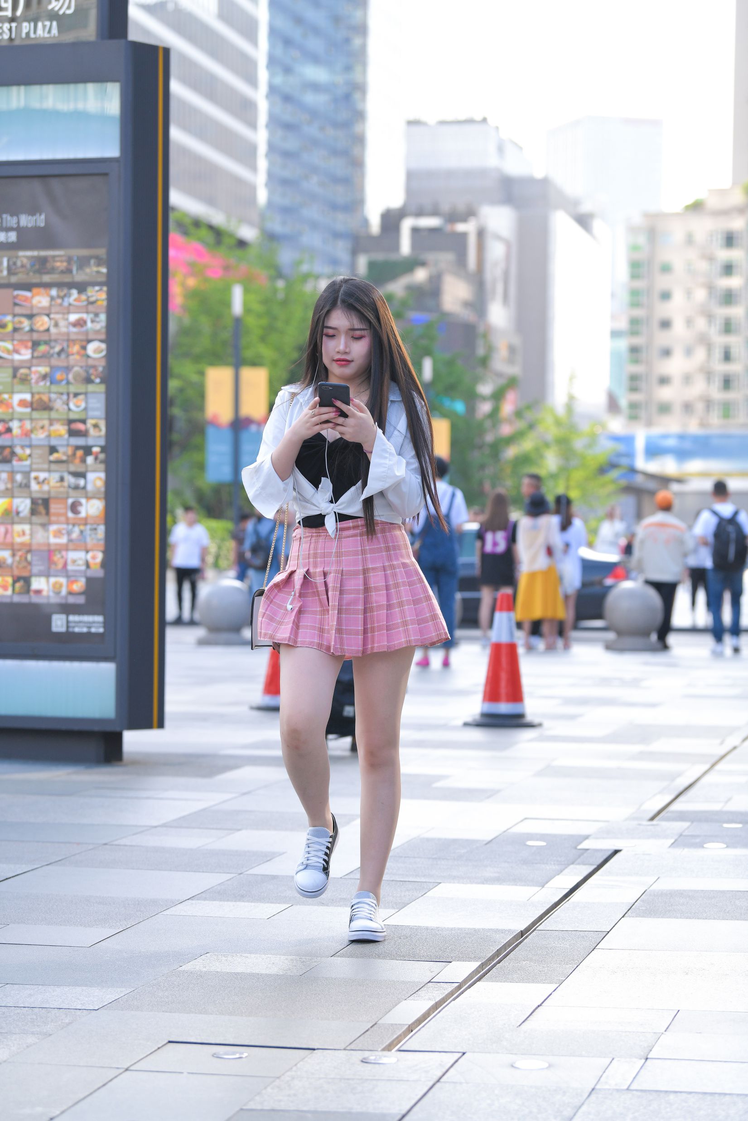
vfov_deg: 22.1
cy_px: 560
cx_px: 374
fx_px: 2867
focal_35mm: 92
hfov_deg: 14.9
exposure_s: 1/800
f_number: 4
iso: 400
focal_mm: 92
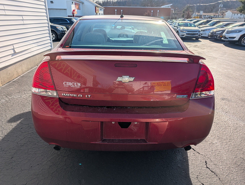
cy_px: 92
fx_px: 170
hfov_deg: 71.5
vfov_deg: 56.9
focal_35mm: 24
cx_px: 122
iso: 23
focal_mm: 6.9
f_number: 1.68
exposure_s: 1/13158
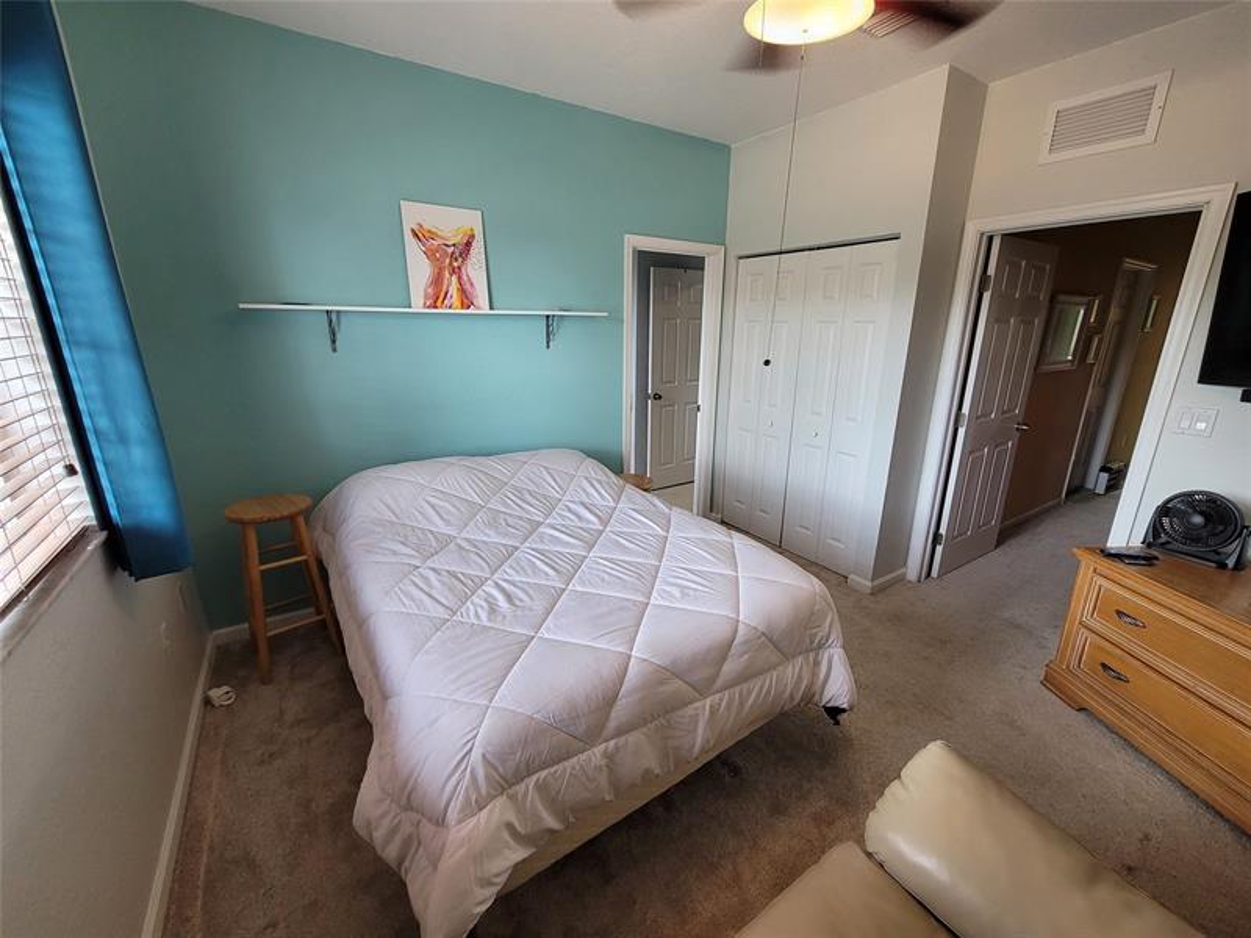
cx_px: 626
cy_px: 469
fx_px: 470
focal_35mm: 13
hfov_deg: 106.2
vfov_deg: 89.9
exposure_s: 1/60
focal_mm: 2.2
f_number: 2.2
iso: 200
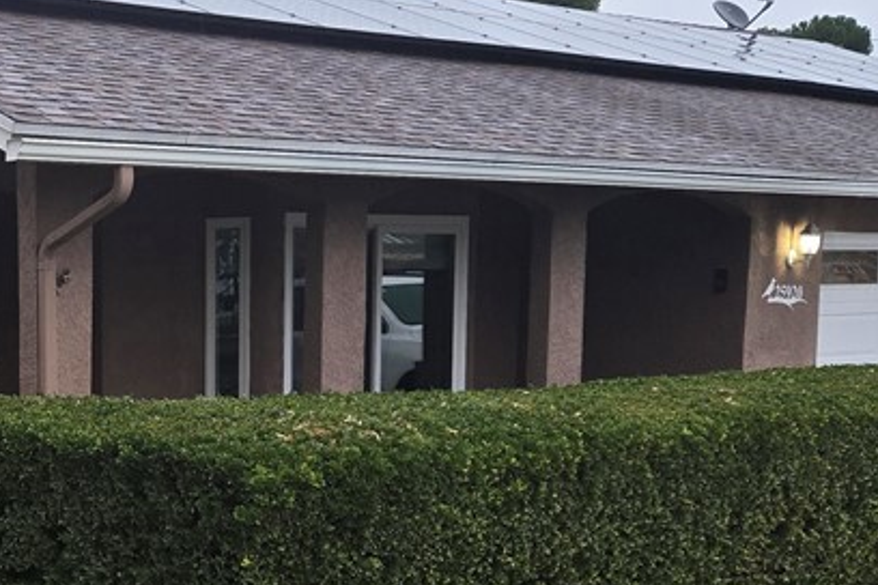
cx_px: -84
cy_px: 394
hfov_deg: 30.0
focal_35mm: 60
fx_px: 1463
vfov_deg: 22.5
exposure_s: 1/60
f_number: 1.8
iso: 64
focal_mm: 5.4
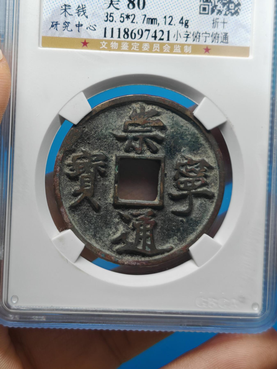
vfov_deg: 20.7
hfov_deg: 15.6
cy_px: 184
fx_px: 1014
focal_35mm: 95
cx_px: 138
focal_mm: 7.62
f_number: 1.6
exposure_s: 1/100
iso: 50
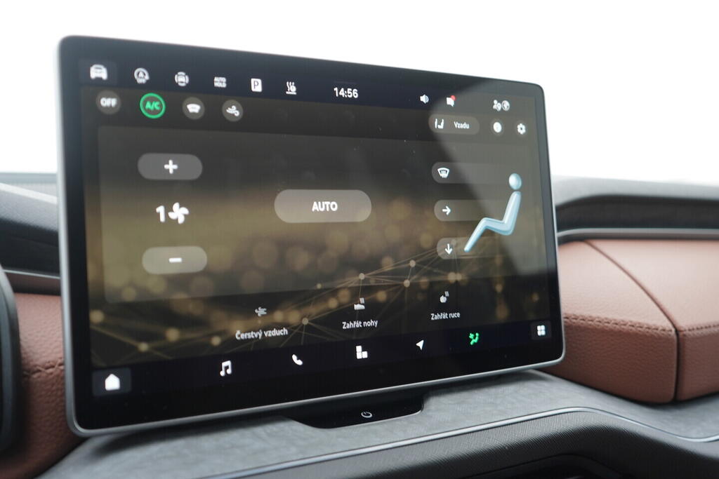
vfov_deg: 36.9
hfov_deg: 53.1
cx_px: 360
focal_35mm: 36
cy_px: 240
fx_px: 719
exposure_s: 1/40
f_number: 2.8
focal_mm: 24
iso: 320
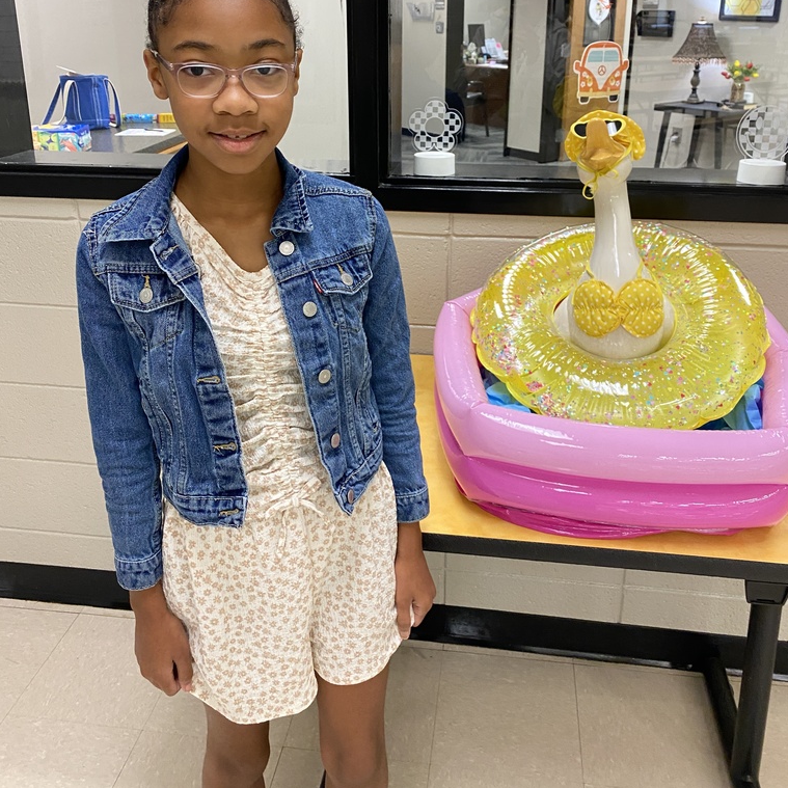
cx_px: 395
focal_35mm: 31
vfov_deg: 51.7
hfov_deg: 52.5
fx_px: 798
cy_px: 270
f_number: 1.8
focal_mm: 4.25
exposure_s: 1/60
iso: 200
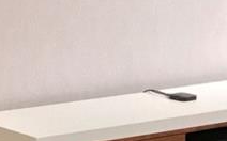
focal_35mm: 168
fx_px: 1038
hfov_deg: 11.3
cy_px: 109
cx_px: -225
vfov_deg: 7.8
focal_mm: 3.99
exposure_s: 1/15
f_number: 1.8
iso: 250
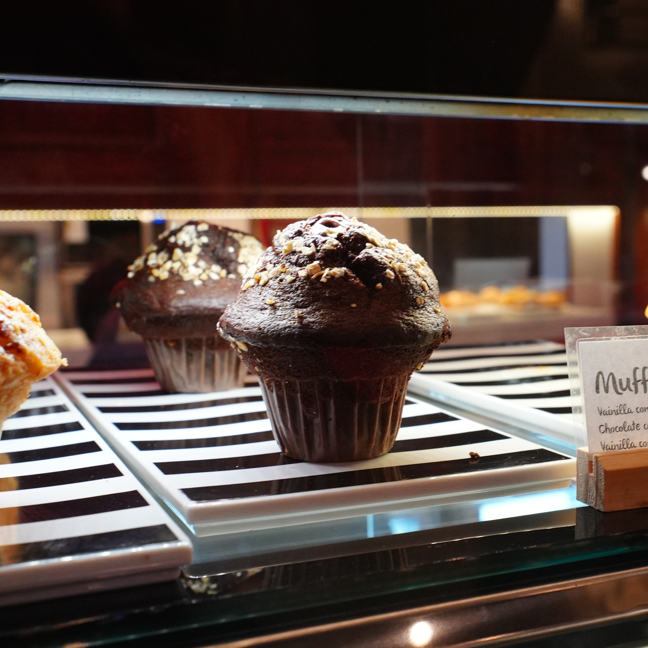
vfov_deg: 32.8
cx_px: 443
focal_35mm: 52
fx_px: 1101
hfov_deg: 32.5
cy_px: 344
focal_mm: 20
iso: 1600
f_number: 4
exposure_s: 1/60
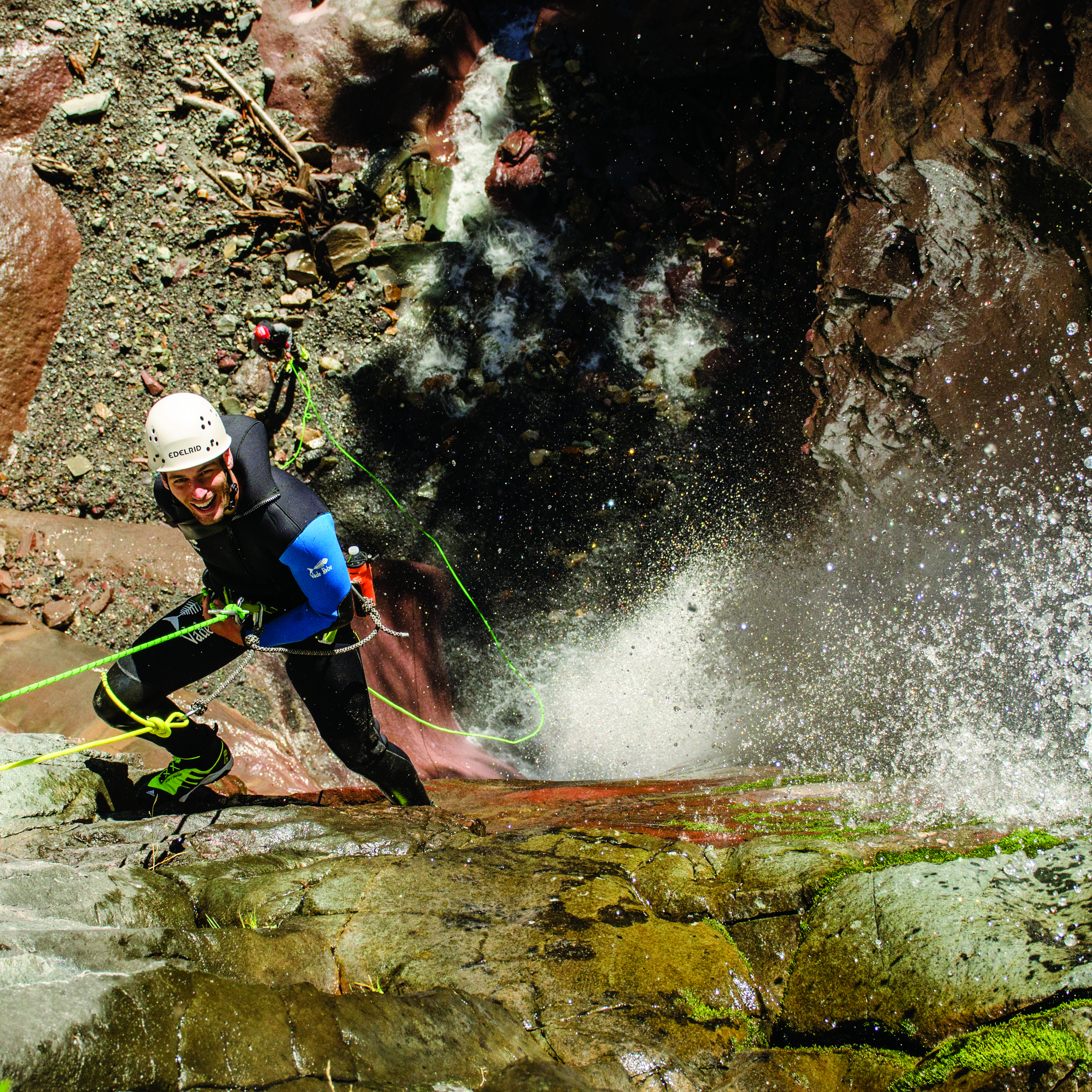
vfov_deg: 25.5
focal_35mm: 68
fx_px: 2414
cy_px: 545
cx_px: 462
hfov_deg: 25.5
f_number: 5.6
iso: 400
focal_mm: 35
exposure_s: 1/2000
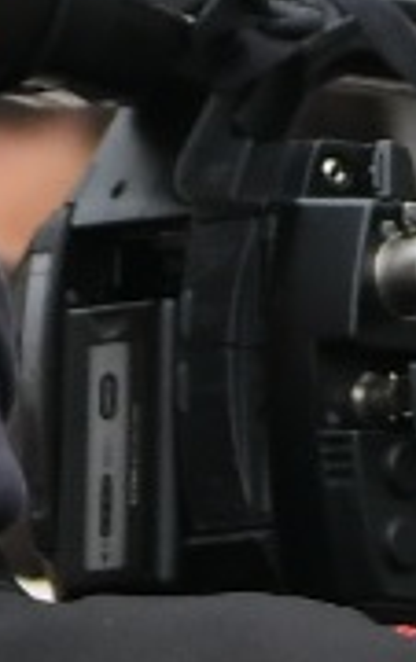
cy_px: -287
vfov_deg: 2.2
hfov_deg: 1.3
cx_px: 2697
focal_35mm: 960
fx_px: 17359
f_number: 5
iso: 800
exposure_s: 1/400
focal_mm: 70
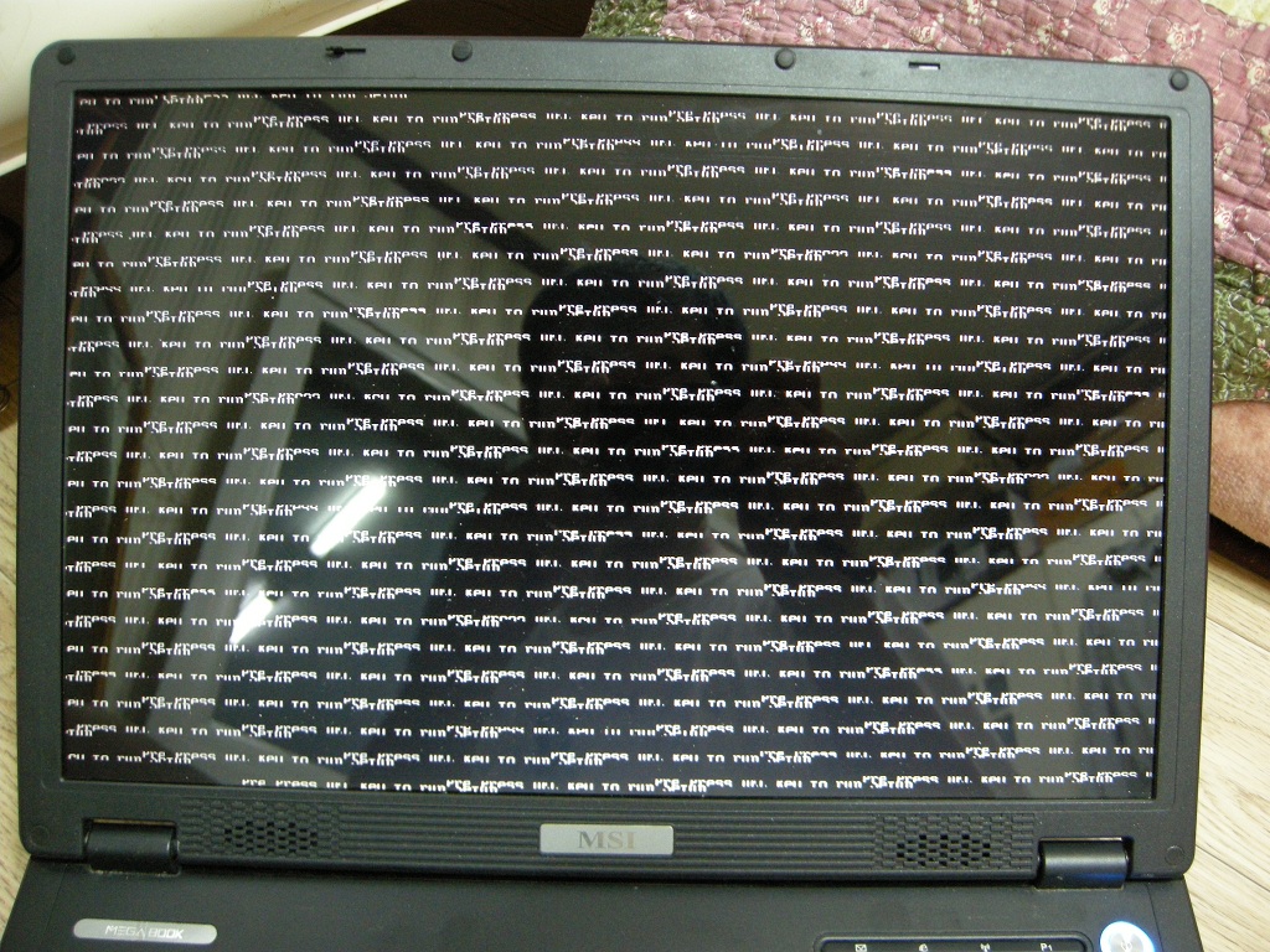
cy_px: 476
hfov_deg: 52.6
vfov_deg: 40.7
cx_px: 635
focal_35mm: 35
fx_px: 1284
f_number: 3
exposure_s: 1/7.1
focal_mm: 7.5
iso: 407
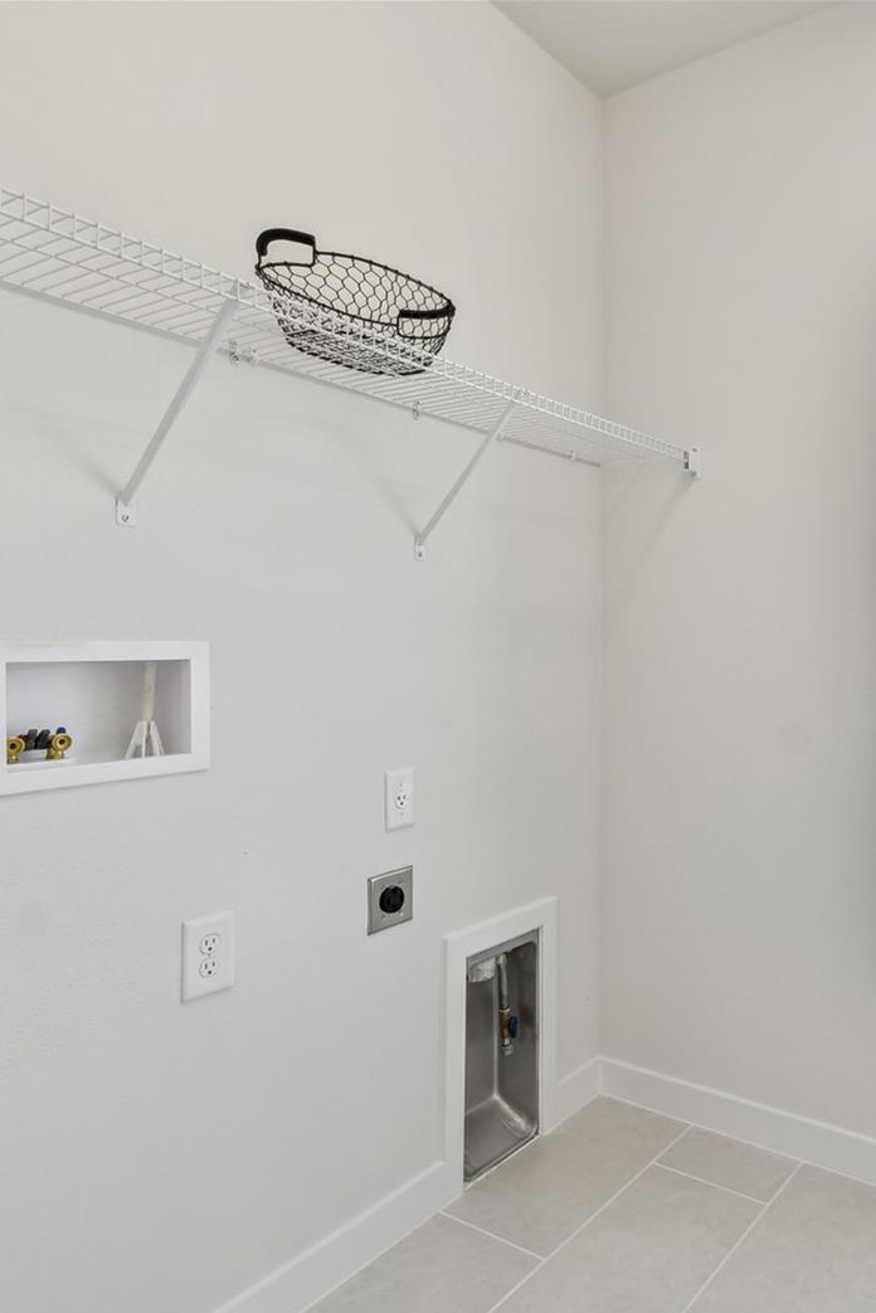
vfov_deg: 76.1
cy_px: 670
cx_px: 673
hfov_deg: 52.3
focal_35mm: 23
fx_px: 839
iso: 100
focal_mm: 10
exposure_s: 1/100
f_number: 7.1
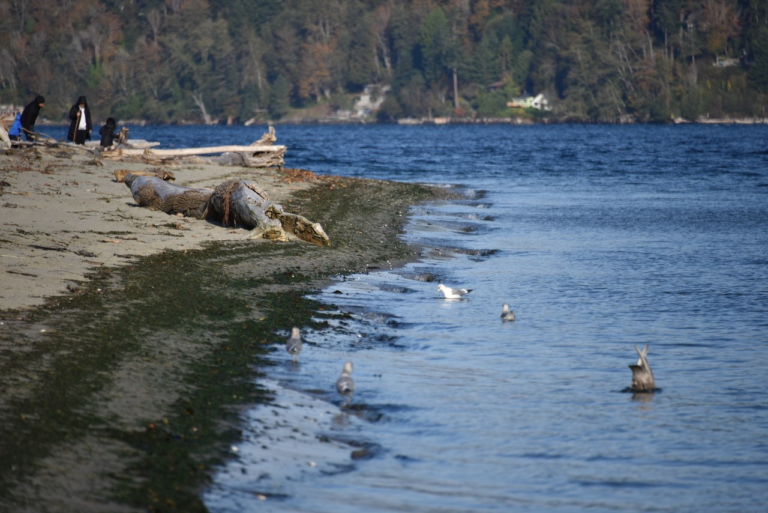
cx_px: 384
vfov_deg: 4.6
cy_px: 256
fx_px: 6401
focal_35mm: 300
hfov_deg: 6.9
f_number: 5.6
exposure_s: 1/640
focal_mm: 300
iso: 140
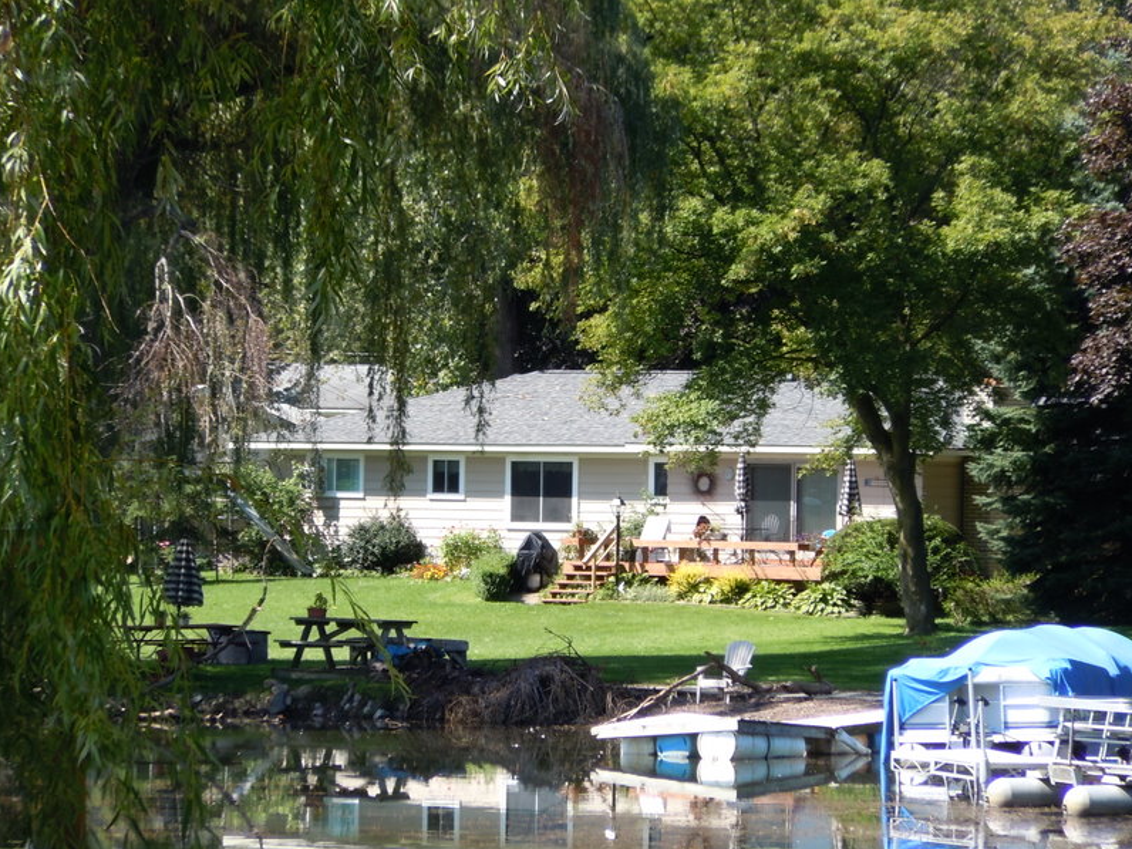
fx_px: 6442
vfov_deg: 7.5
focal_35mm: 197
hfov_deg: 10.0
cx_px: 566
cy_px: 425
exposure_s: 1/160
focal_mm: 35
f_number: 5.6
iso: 100
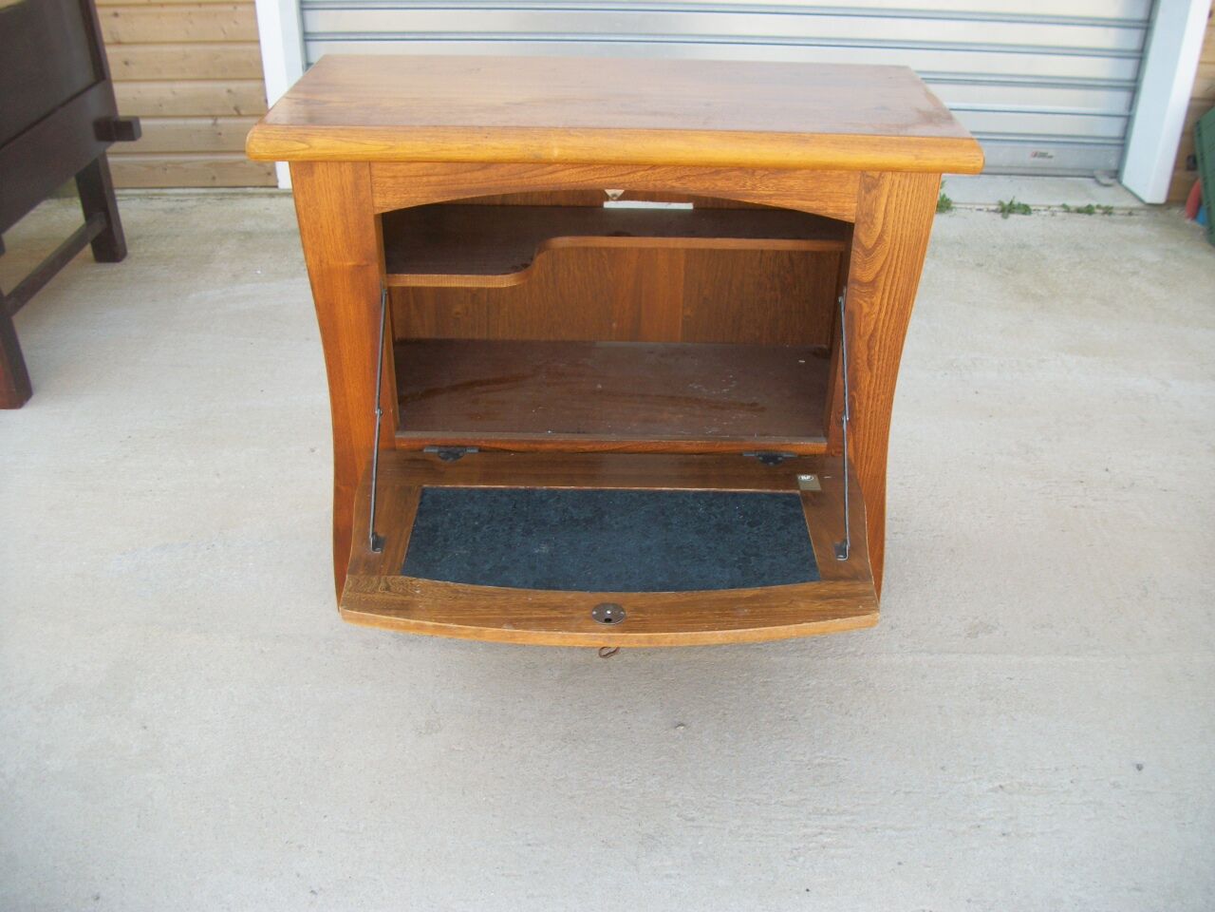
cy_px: 456
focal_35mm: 32
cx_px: 608
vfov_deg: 44.2
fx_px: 1123
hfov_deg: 56.8
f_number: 2.9
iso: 80
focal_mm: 5.7
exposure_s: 1/160
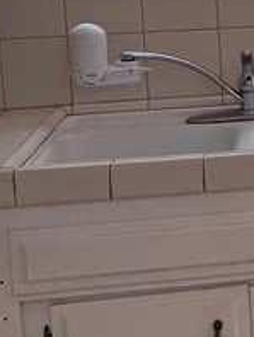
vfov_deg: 15.7
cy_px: 34
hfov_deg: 10.0
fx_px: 1211
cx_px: 667
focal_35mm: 124
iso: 125
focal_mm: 6.76
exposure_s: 1/120
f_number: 1.78
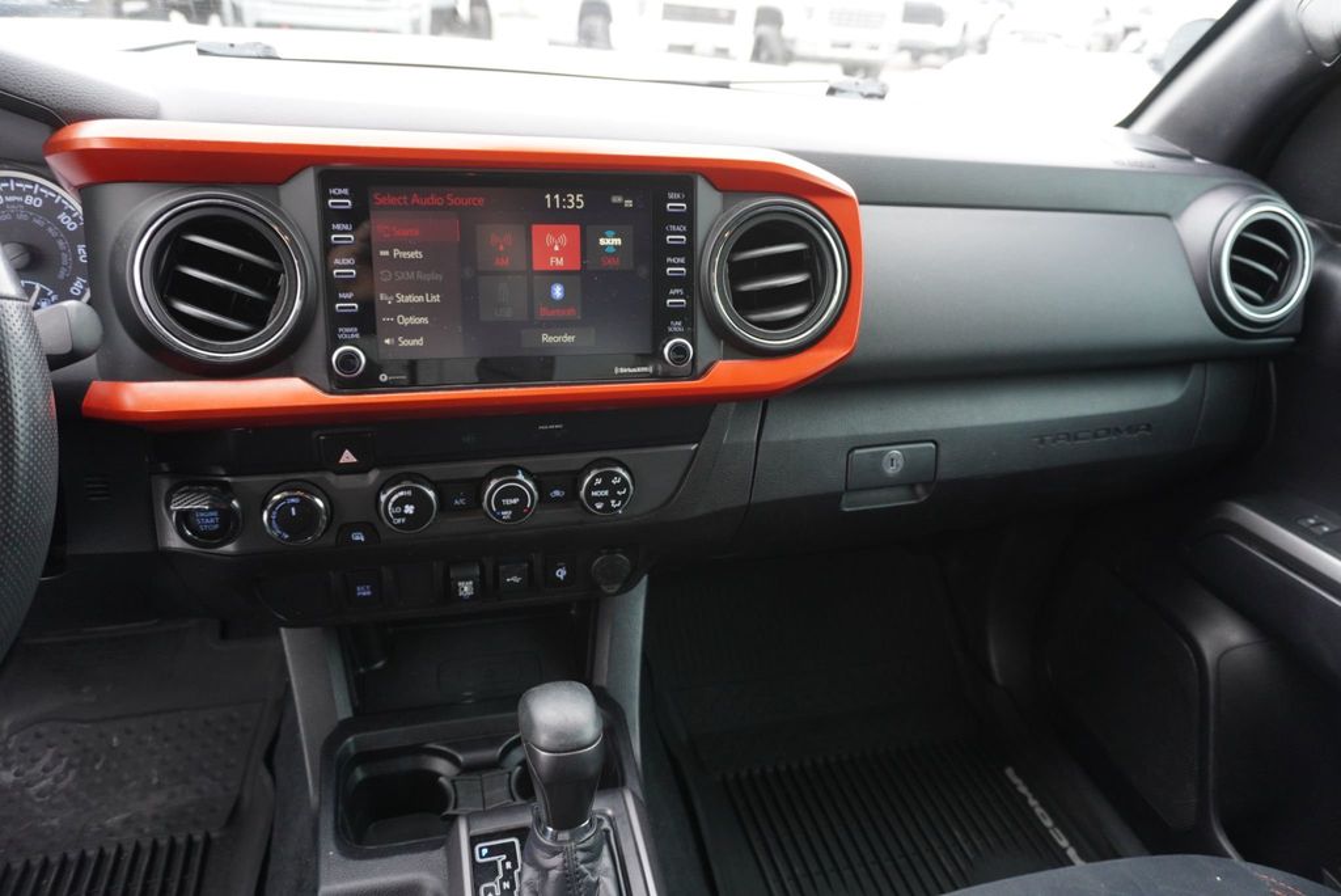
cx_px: 670
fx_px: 894
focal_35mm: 24
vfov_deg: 53.2
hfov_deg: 73.7
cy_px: 448
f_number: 4
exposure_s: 1/60
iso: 640
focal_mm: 16
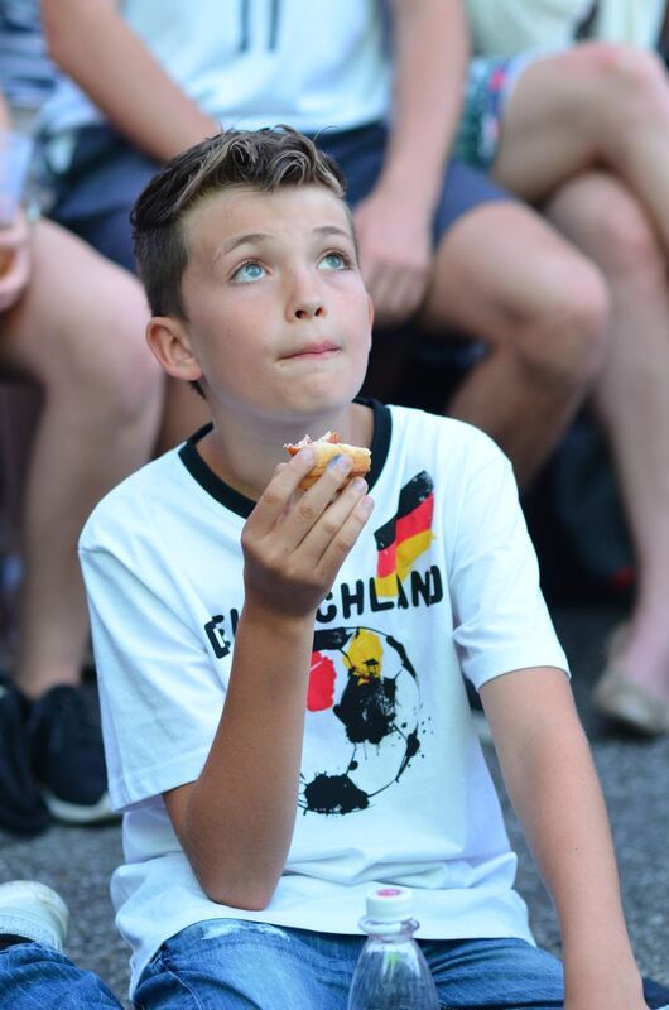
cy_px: 505
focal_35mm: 128
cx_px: 334
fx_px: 3569
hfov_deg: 10.7
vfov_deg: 16.1
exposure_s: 1/200
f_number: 3.2
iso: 800
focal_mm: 85
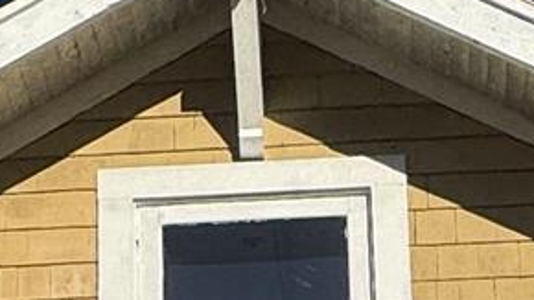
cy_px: 1003
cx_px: 341
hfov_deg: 17.7
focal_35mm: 121
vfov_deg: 8.0
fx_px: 1713
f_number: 2.2
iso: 40
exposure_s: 1/4132
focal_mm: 2.22
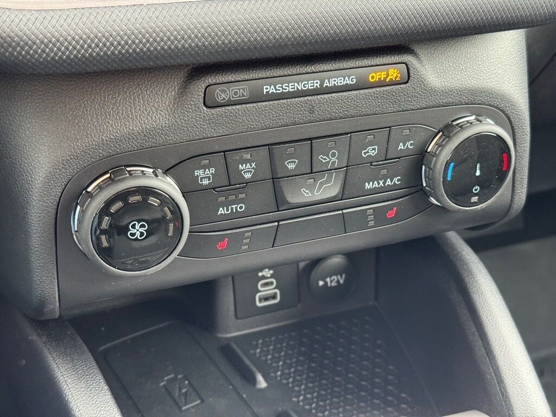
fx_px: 771
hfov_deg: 39.7
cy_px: 208
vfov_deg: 30.3
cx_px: 278
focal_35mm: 48
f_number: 1.78
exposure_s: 1/40
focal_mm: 6.76
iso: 320
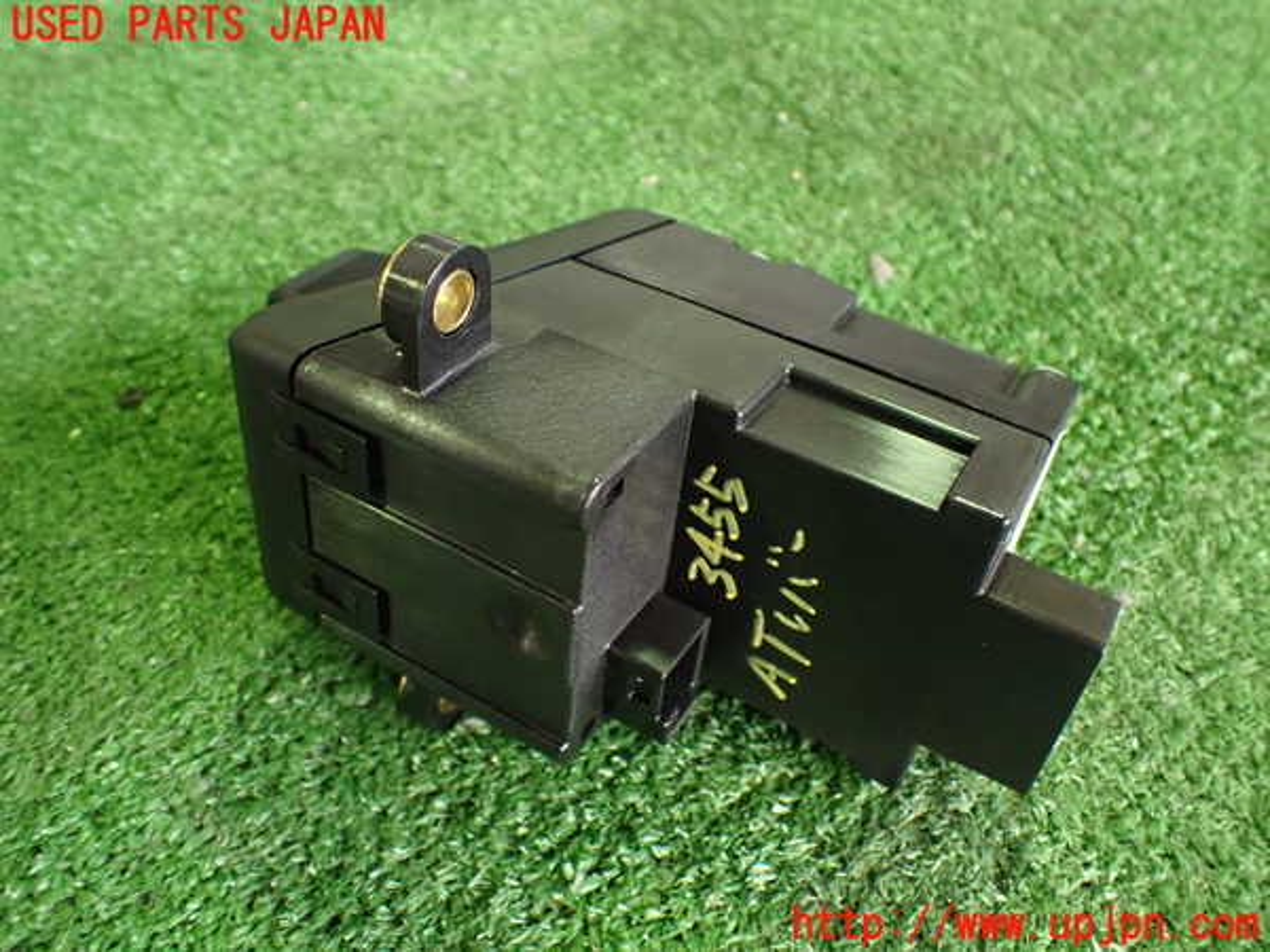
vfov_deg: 46.8
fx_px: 1101
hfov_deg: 60.0
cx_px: 635
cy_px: 476
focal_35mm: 30
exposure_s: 1/60
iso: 800
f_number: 2.3
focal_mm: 5.4
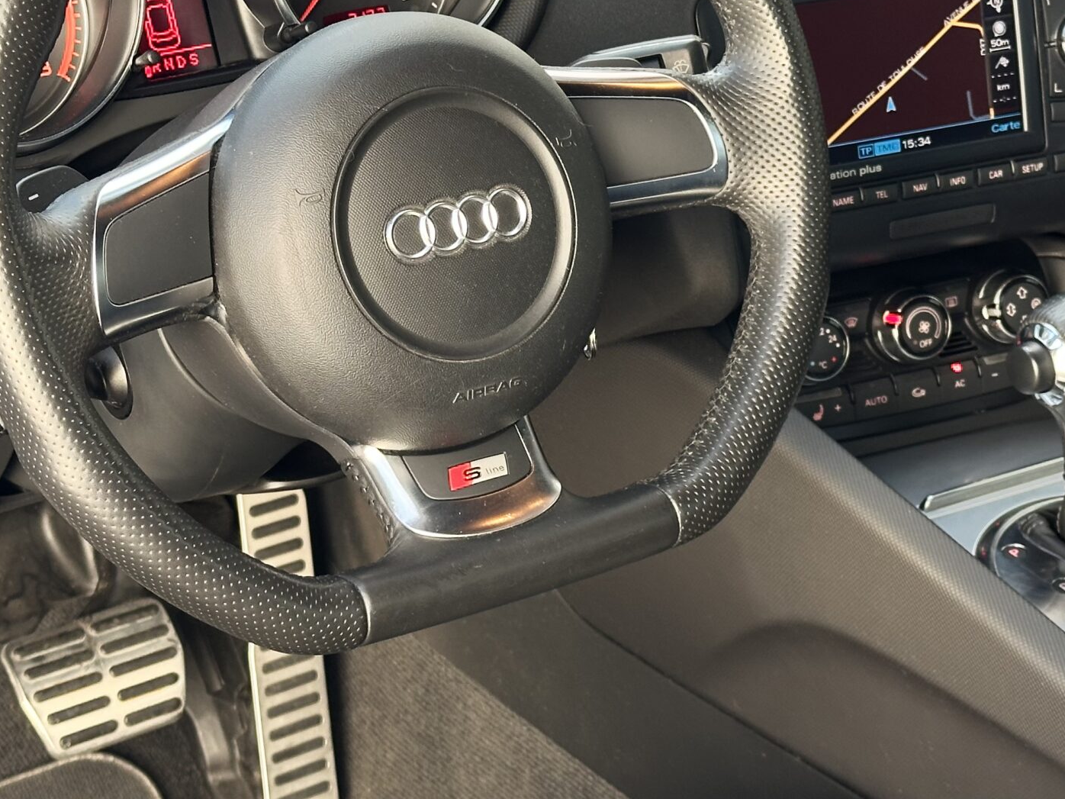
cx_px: 548
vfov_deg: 16.8
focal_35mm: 88
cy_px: 286
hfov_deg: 22.3
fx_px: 2707
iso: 64
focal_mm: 6.86
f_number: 1.78
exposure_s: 1/121
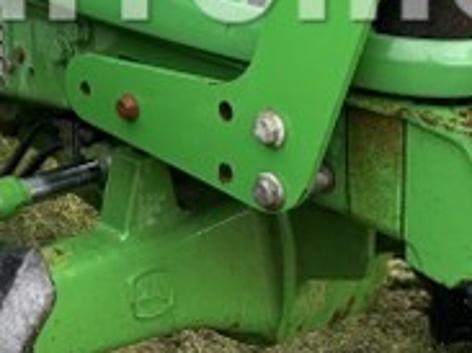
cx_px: 77
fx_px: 1431
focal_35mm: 105
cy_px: -44
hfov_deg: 18.5
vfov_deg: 13.8
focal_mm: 6.76
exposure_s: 1/60
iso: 250
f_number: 1.78
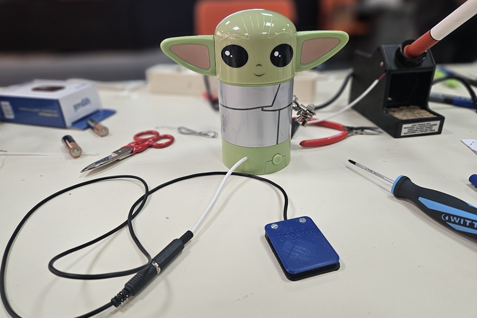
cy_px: 158
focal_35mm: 24
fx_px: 318
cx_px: 238
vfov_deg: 53.2
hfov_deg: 73.7
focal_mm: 5.4
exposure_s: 1/100
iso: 200
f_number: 1.8
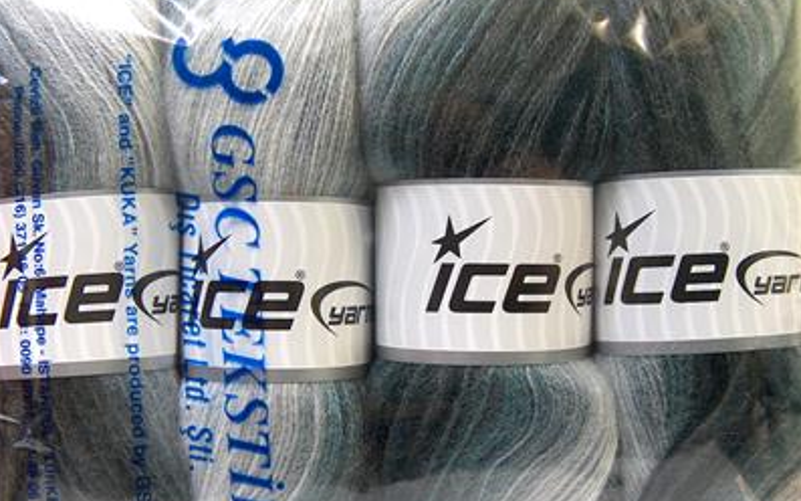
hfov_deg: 42.7
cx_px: 399
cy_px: 278
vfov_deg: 27.4
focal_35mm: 47
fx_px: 1026
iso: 200
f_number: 2.8
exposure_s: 1/9.68
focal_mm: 8.96
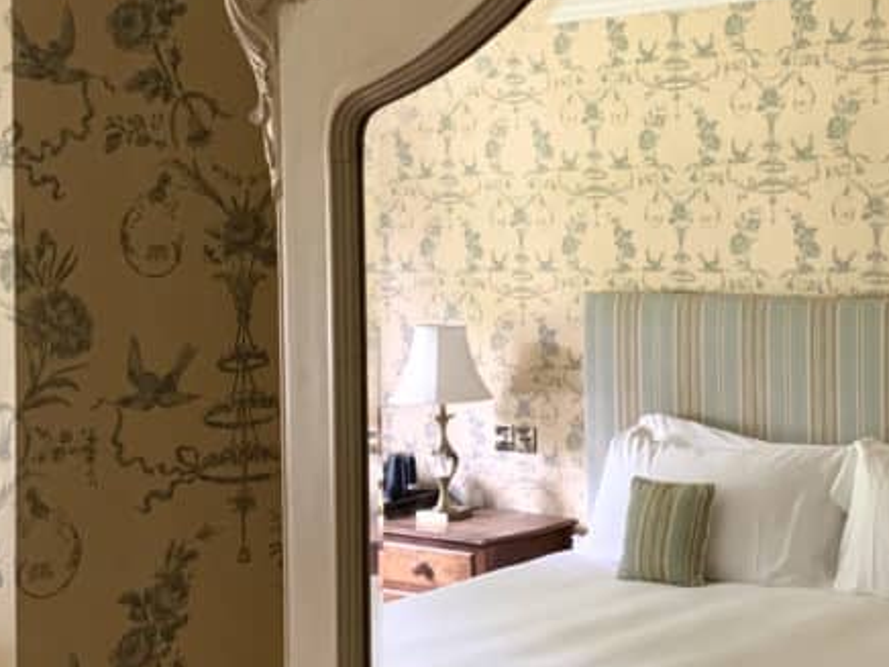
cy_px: 359
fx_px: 1567
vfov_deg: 24.0
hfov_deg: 31.5
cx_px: 563
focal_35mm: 61
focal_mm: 4.25
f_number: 1.8
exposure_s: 1/44
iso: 400
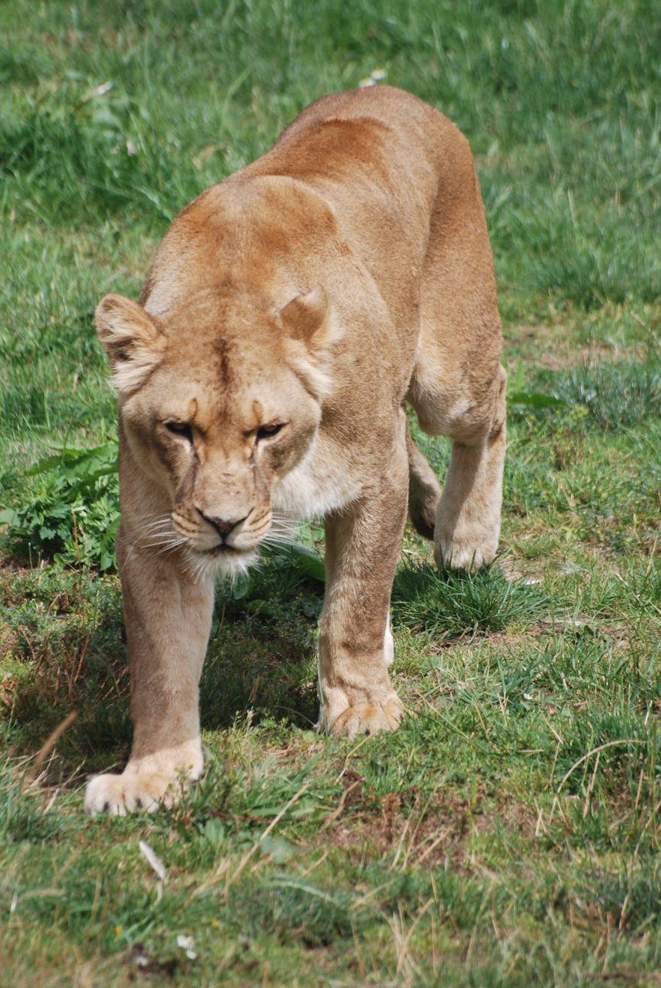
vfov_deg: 3.8
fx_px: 14970
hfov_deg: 2.5
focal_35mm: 545
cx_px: 294
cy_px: 444
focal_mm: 300
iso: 200
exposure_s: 1/800
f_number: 5.6
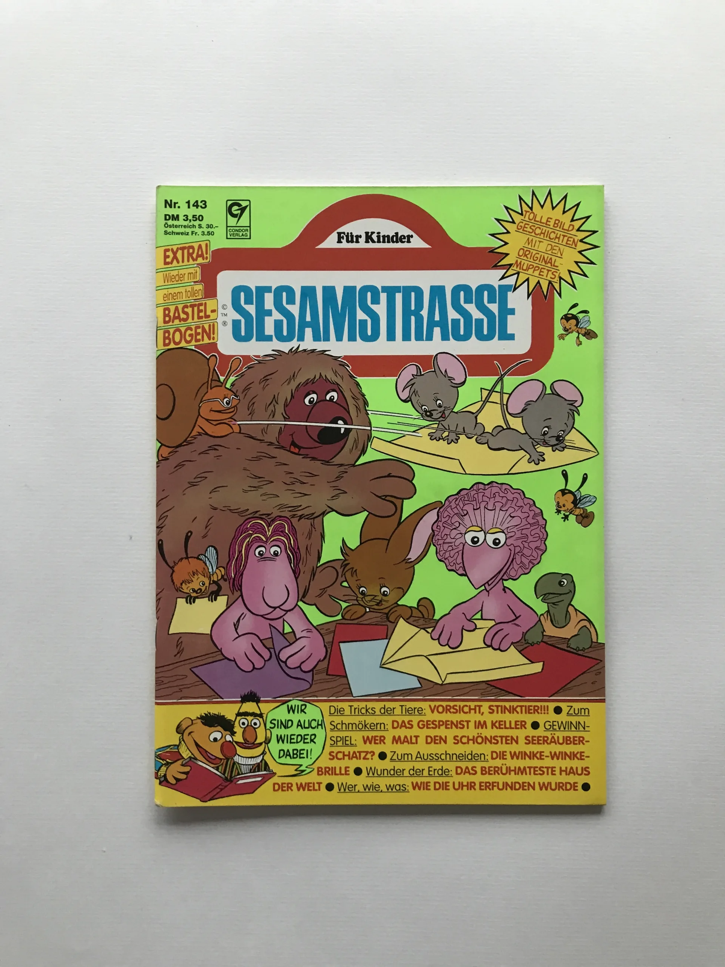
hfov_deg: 49.7
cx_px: 362
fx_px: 782
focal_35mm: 28
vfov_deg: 63.4
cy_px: 484
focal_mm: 3.99
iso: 50
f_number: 1.8
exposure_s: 1/17
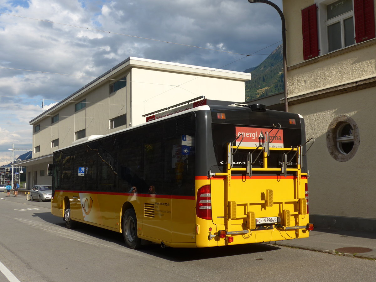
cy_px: 141
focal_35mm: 41
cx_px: 188
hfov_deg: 45.8
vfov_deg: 35.1
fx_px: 445
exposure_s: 1/1600
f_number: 2.8
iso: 80
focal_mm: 8.4
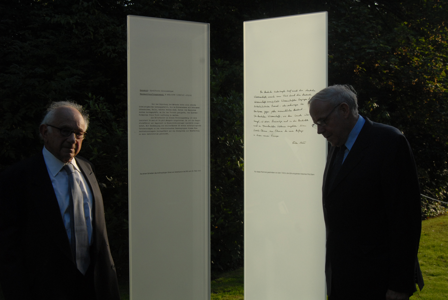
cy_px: 150
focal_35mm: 51
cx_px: 224
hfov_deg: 38.8
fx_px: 635
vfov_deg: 26.6
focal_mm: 34
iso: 400
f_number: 10
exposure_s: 1/350
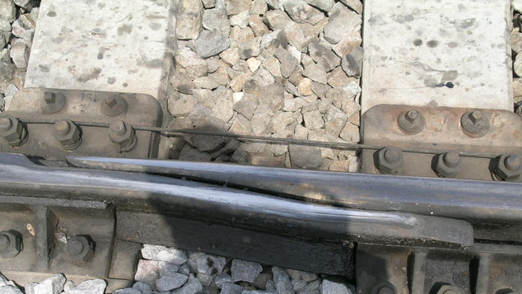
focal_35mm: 55
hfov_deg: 37.8
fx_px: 761
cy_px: 188
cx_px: 263
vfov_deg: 21.8
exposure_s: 1/163
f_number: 6.8
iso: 50
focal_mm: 10.3
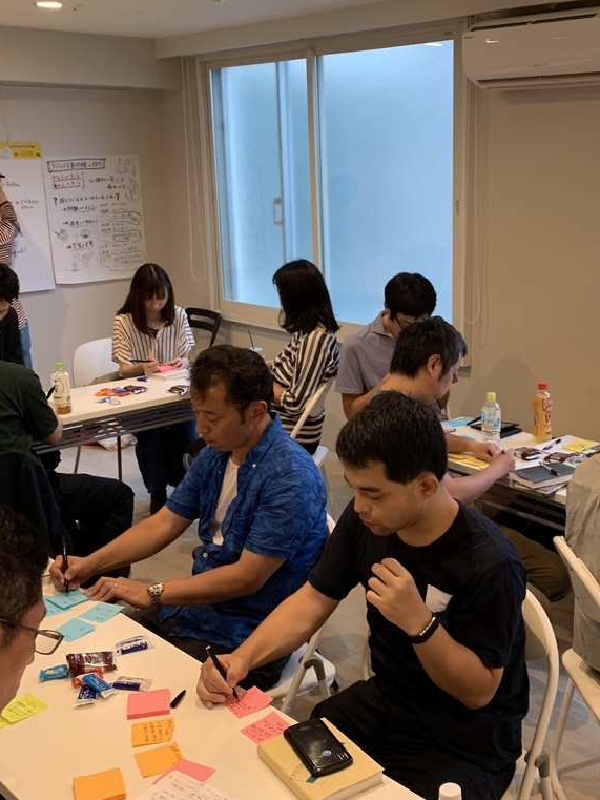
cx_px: 416
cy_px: 387
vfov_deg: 45.8
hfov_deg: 34.7
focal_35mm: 41
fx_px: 947
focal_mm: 4.25
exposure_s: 1/50
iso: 125
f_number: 1.8
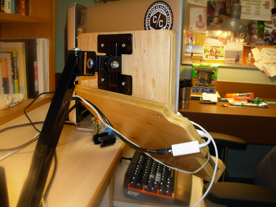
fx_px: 303
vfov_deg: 37.7
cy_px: 104
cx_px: 138
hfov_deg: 49.0
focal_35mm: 38
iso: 79
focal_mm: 6.3
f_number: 2.9
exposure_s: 1/22.6
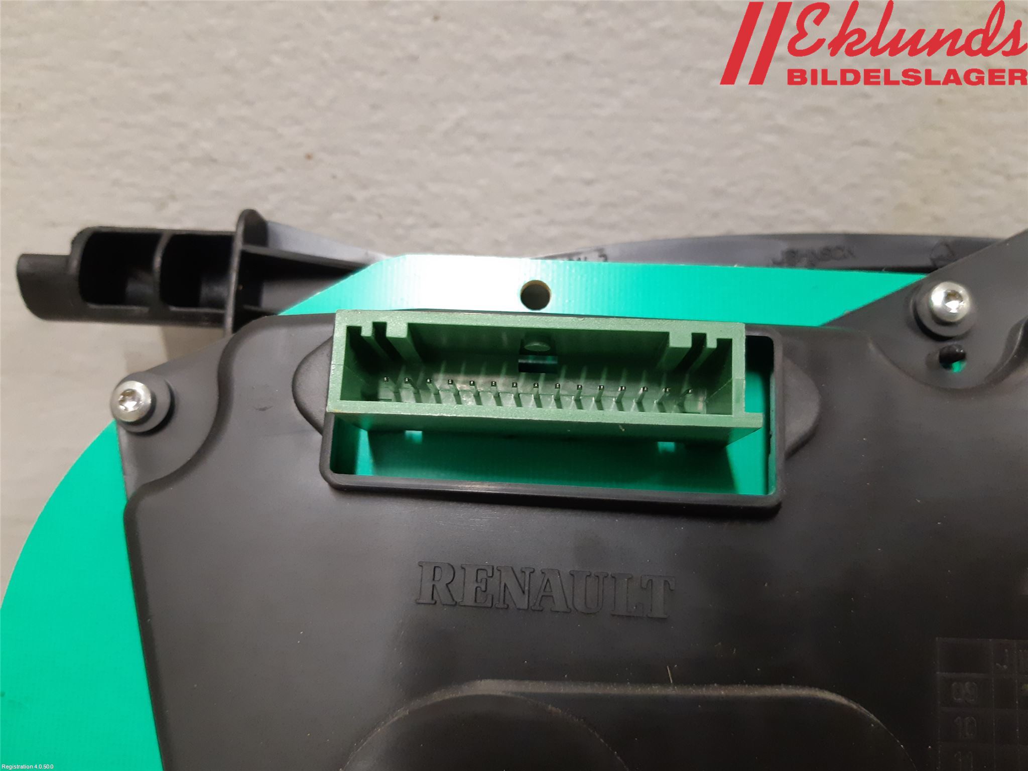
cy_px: 386
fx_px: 772
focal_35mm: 26
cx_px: 514
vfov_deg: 53.1
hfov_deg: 67.3
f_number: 1.7
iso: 250
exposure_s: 1/33
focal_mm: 3.93
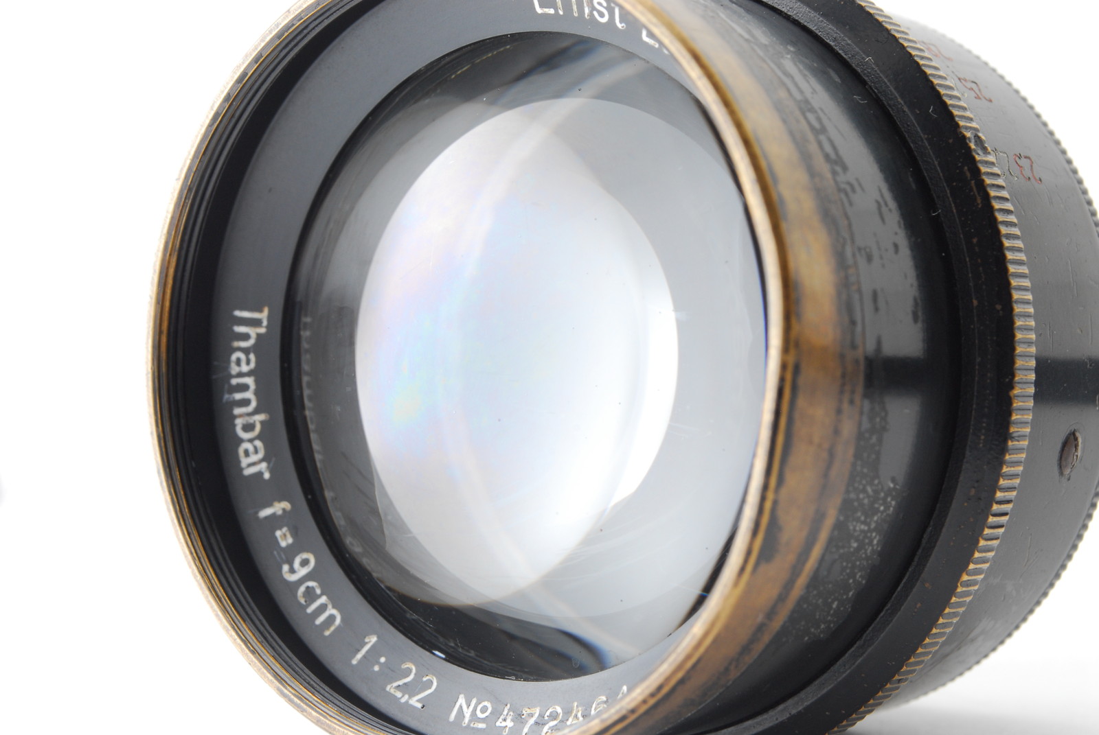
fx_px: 2521
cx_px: 550
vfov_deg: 16.6
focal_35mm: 82
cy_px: 368
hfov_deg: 24.6
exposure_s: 1/100
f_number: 18
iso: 320
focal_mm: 55
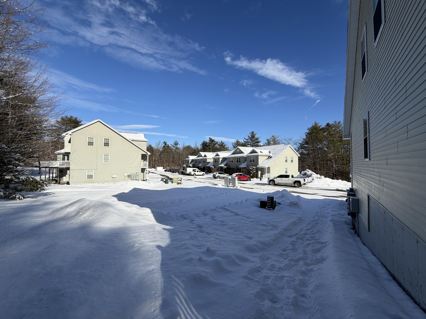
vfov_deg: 85.7
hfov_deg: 102.1
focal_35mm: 14
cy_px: 160
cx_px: 213
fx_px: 172
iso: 20
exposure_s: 1/1167
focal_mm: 2.22
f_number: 2.2
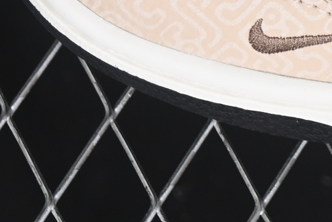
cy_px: -344
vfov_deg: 3.5
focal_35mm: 386
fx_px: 3561
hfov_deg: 5.2
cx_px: 657
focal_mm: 50
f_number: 7.1
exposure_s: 1/80
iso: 160
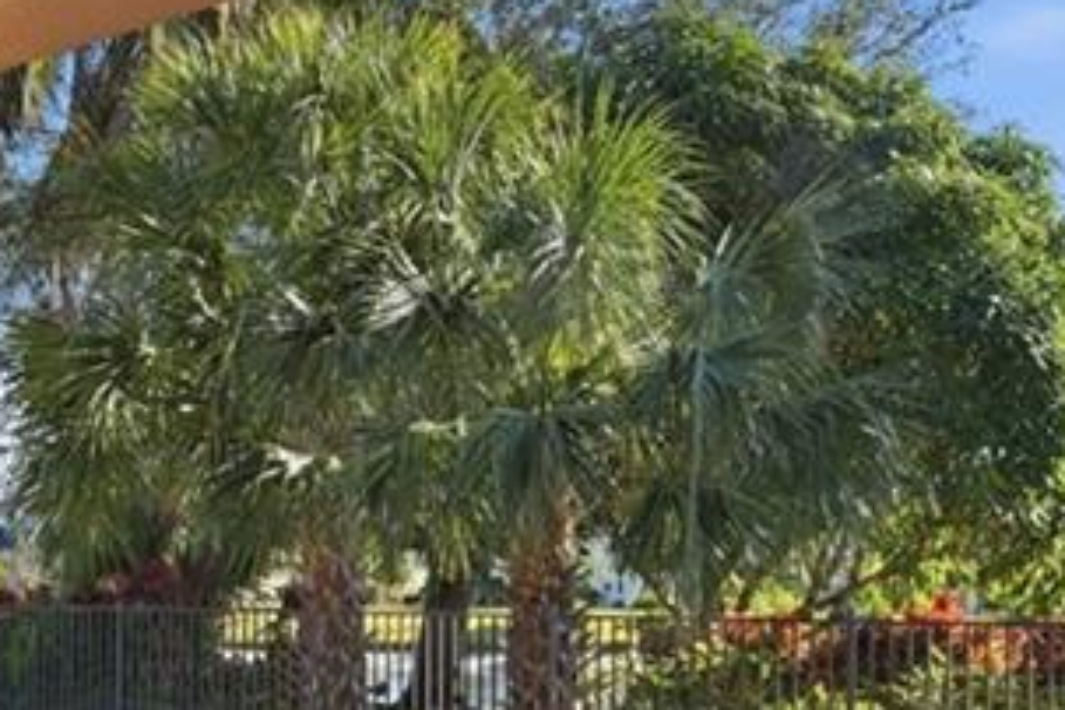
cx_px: 88
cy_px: 589
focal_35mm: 54
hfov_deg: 34.6
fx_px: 1597
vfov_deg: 24.6
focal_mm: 16
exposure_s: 1/1250
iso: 400
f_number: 9
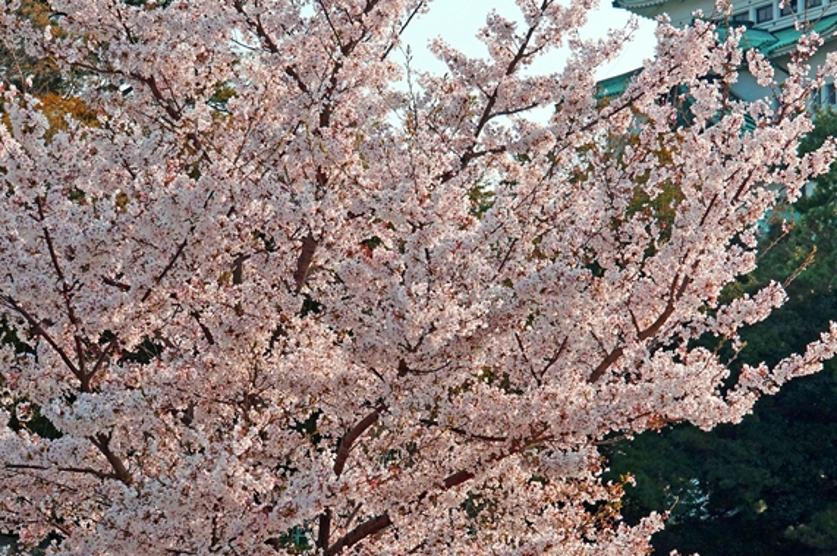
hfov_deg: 15.0
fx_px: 3174
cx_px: 491
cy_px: 264
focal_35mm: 137
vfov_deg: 10.0
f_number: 8
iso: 400
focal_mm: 65
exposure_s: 1/1000
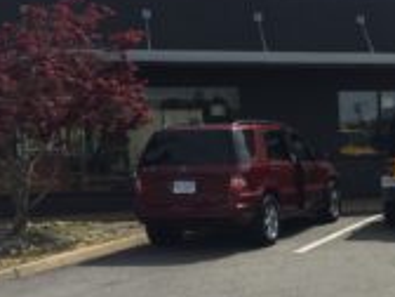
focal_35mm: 72
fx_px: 822
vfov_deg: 20.4
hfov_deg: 25.7
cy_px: 182
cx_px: 393
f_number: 2.2
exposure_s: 1/2825
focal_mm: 4.15
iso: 32
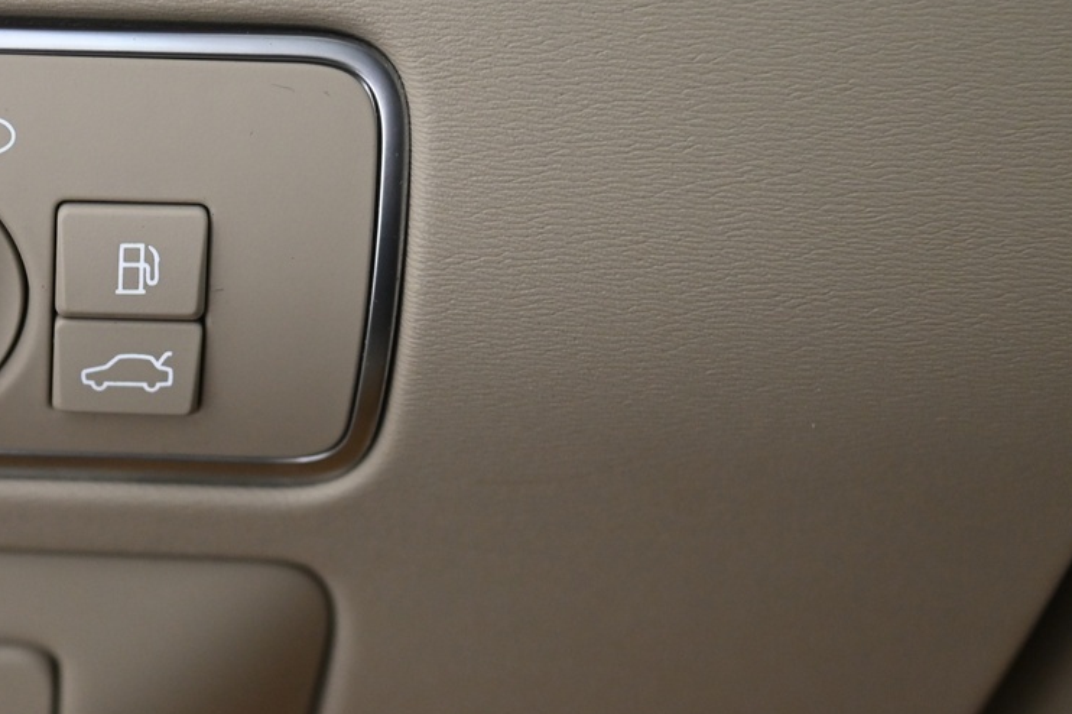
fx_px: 3125
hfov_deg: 18.9
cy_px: 585
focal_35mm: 105
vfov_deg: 13.0
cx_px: -23
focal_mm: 48
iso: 2000
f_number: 4
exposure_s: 1/30
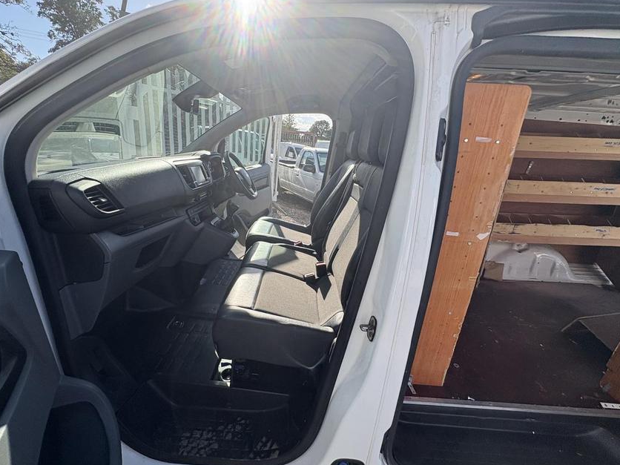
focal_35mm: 15
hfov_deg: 98.0
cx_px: 290
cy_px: 232
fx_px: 269
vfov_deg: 81.7
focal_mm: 2.22
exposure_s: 1/700
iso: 40
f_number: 2.2
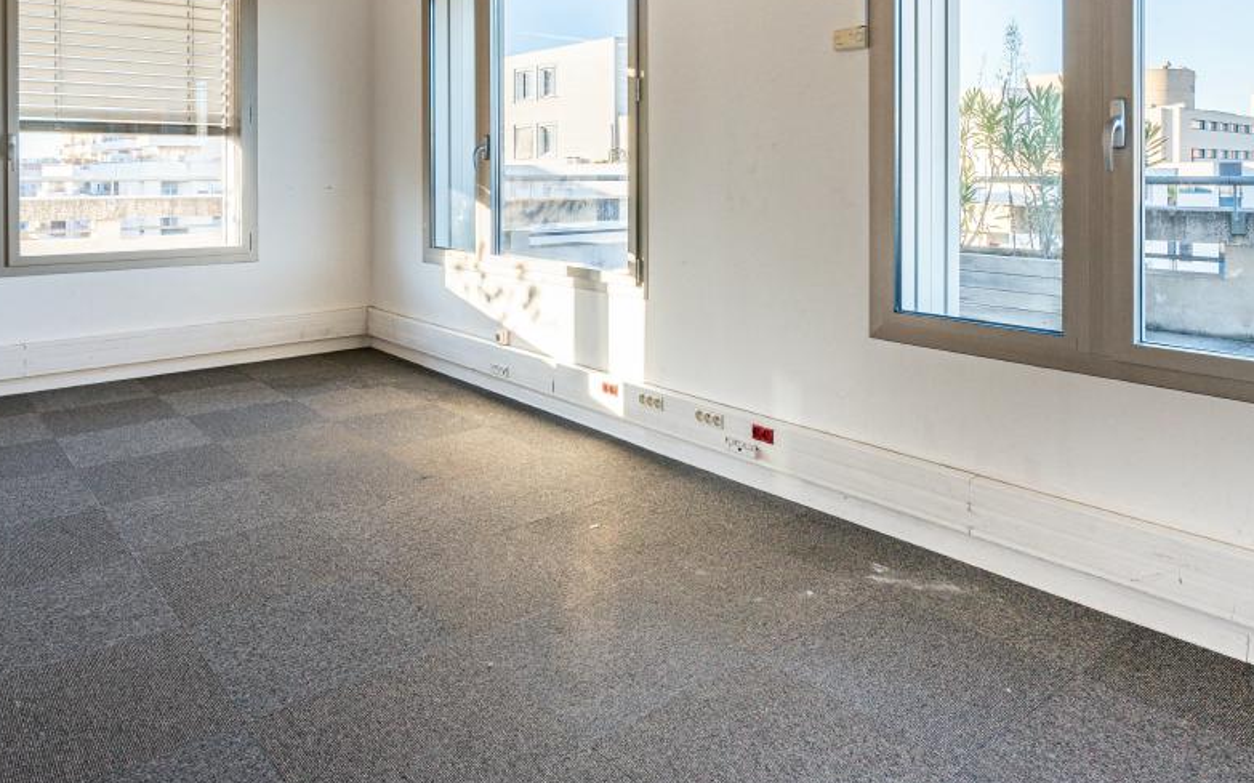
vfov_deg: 47.0
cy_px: 176
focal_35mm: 25
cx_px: 618
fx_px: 854
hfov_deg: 72.6
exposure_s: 1/320
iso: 800
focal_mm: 15
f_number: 9
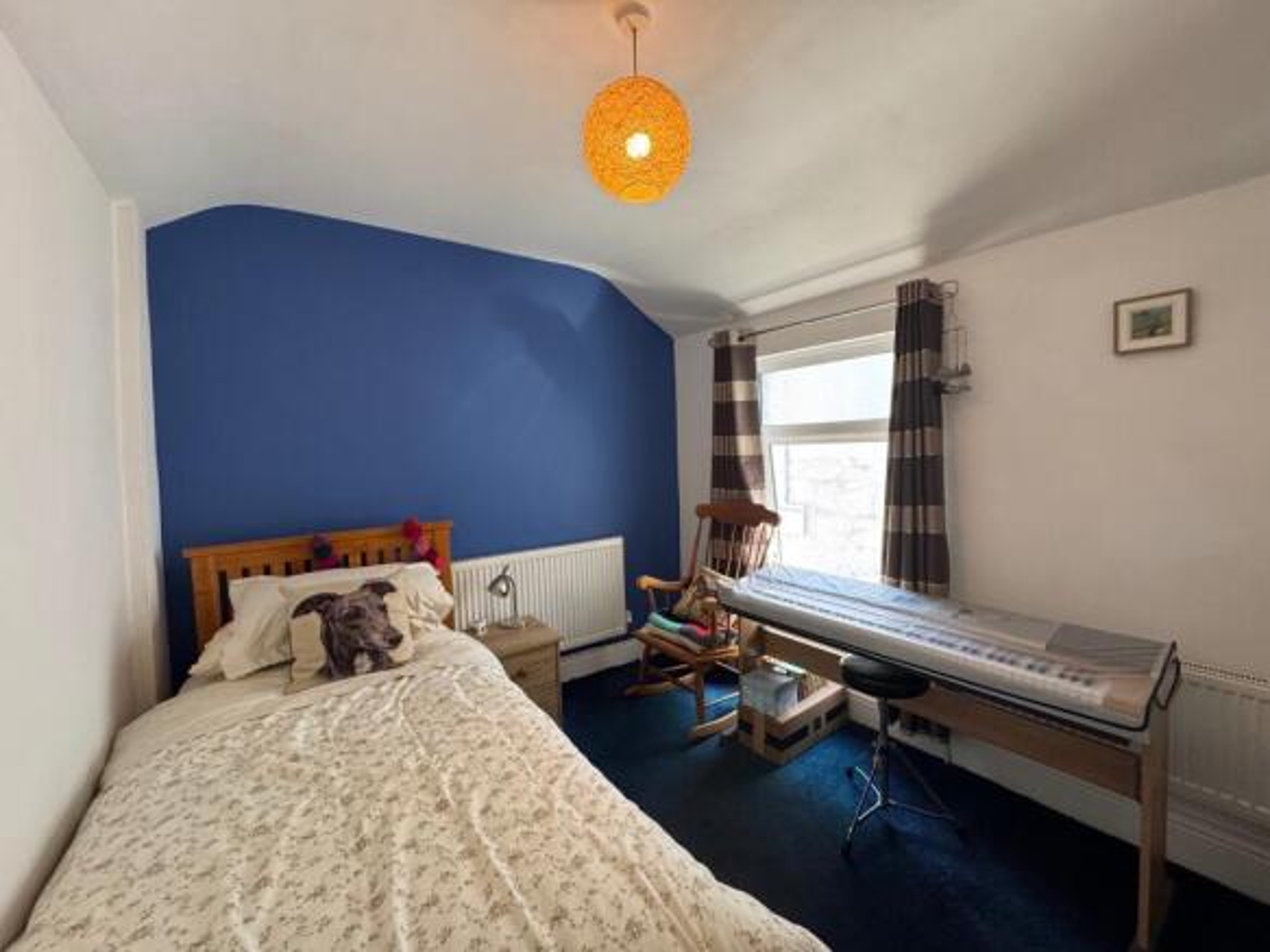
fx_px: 514
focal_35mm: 14
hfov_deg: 102.1
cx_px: 635
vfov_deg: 85.7
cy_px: 476
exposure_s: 1/99
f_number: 2.2
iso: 200
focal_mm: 2.22
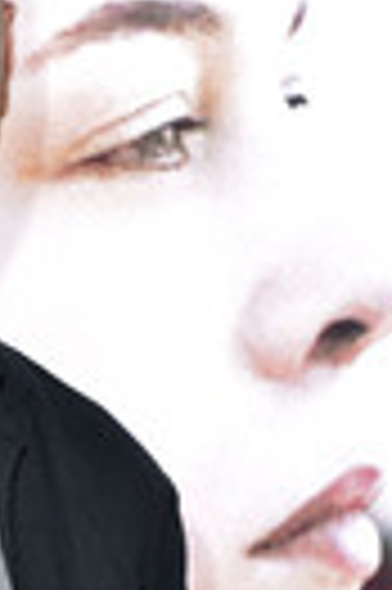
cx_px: -167
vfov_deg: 11.5
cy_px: 585
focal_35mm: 177
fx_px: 2898
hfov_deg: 7.6
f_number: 5.6
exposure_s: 1/125
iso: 1600
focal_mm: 58
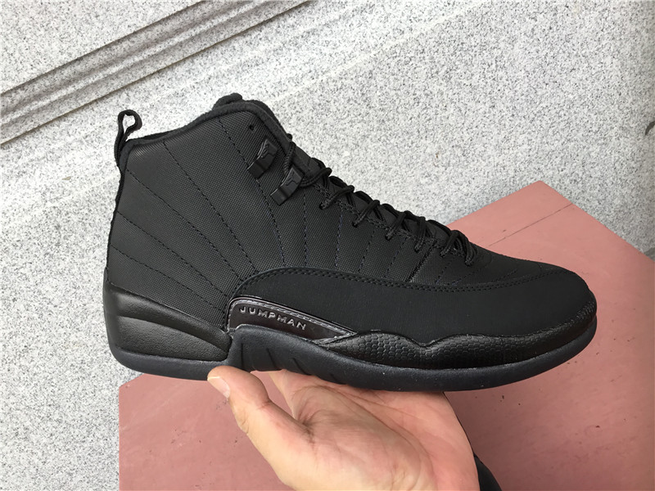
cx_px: 328
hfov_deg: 58.4
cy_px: 246
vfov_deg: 45.4
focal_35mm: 31
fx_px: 587
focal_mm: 3.3
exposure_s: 1/100
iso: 25
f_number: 2.4
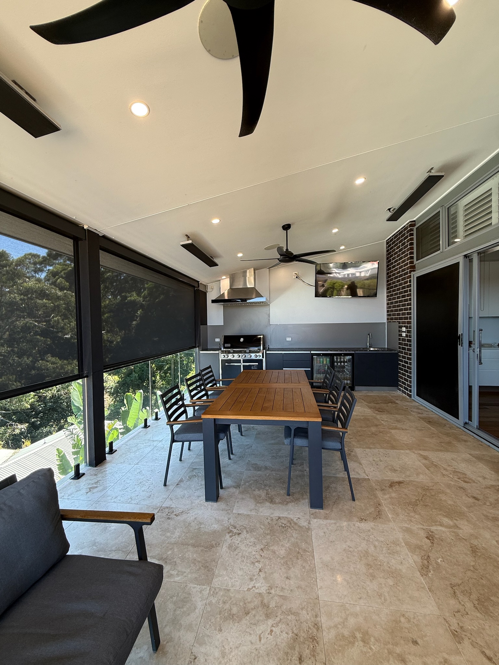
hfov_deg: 85.7
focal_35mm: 14
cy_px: 332
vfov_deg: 102.1
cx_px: 250
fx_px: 269
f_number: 2.2
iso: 64
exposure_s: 1/104
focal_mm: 2.22
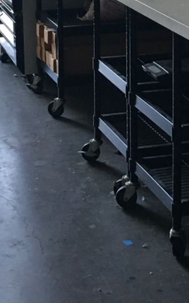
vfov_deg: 16.6
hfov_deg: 10.9
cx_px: 138
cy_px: -61
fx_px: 988
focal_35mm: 120
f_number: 2.2
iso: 50
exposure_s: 1/15
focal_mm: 4.15
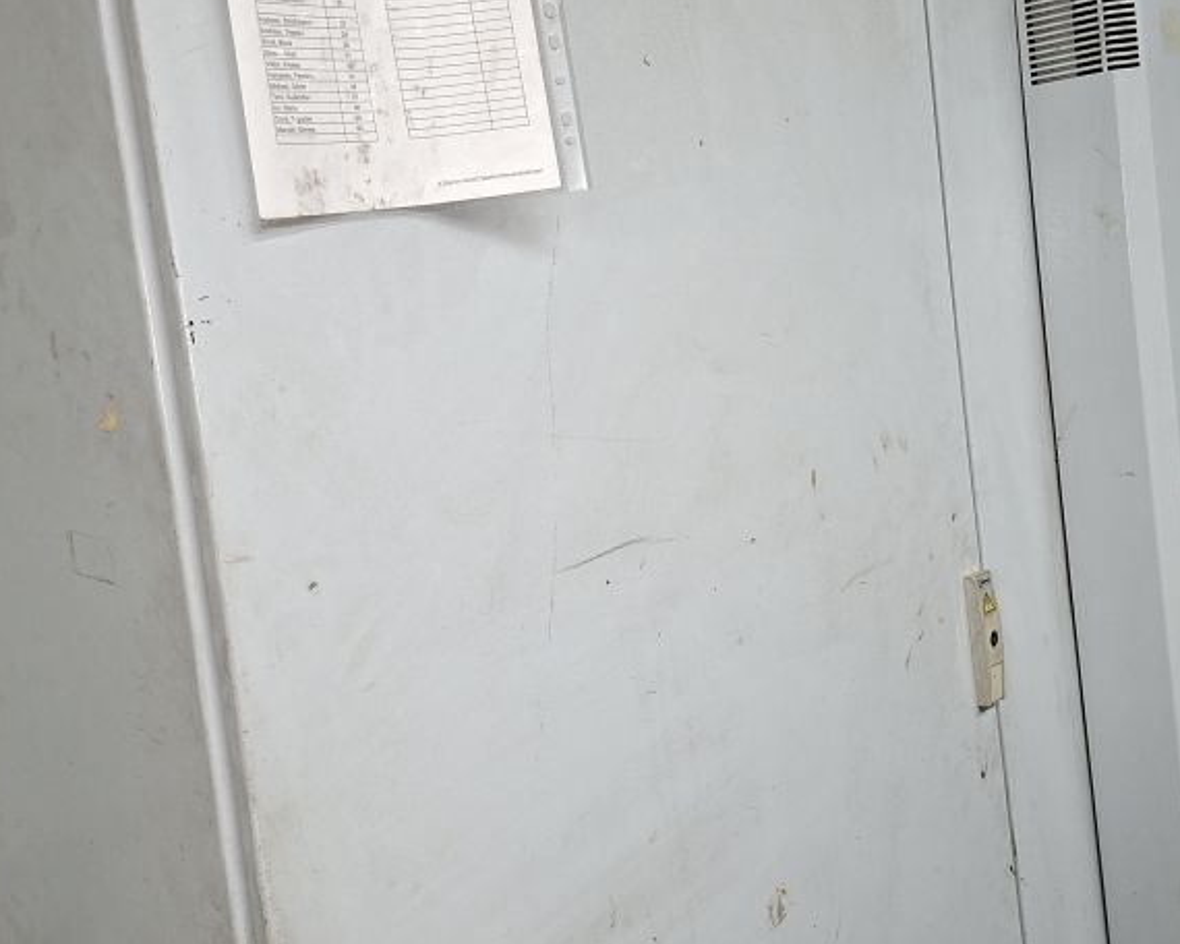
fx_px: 1467
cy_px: 397
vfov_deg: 35.6
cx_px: 717
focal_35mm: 42
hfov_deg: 43.6
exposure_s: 1/60
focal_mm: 5.54
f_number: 1.8
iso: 250
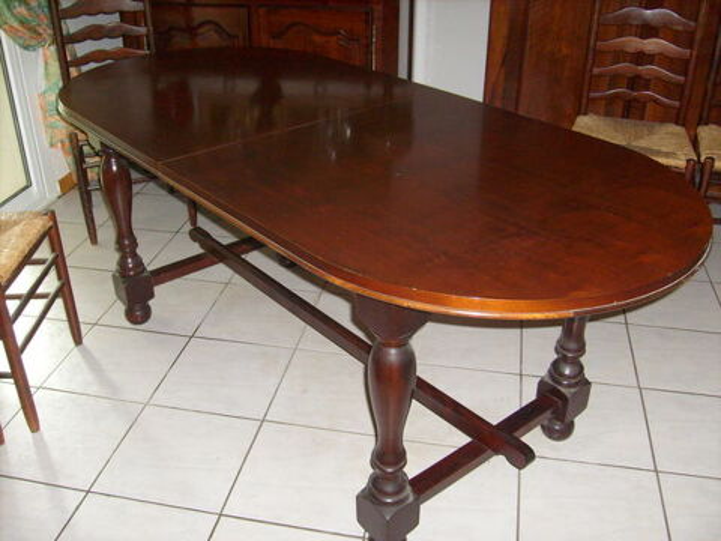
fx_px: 729
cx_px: 360
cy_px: 270
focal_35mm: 35
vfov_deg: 40.7
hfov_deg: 52.6
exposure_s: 1/45
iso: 100
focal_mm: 5.8
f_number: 2.8
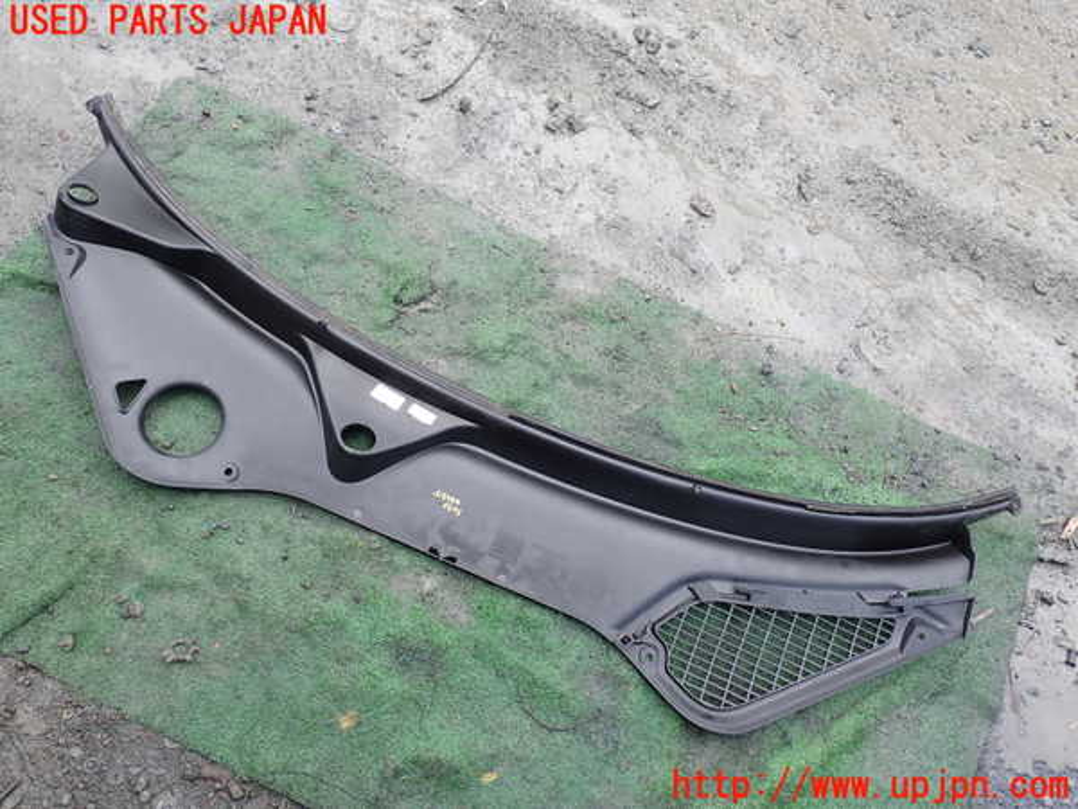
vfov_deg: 46.8
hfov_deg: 60.0
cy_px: 404
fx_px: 934
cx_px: 539
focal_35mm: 30
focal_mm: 5.4
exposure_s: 1/200
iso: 100
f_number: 3.2
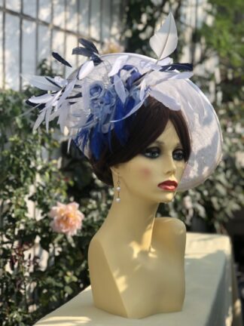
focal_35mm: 57
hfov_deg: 25.7
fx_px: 536
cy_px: 163
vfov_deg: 33.8
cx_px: 122
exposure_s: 1/352
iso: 20
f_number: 2.8
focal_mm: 6.6
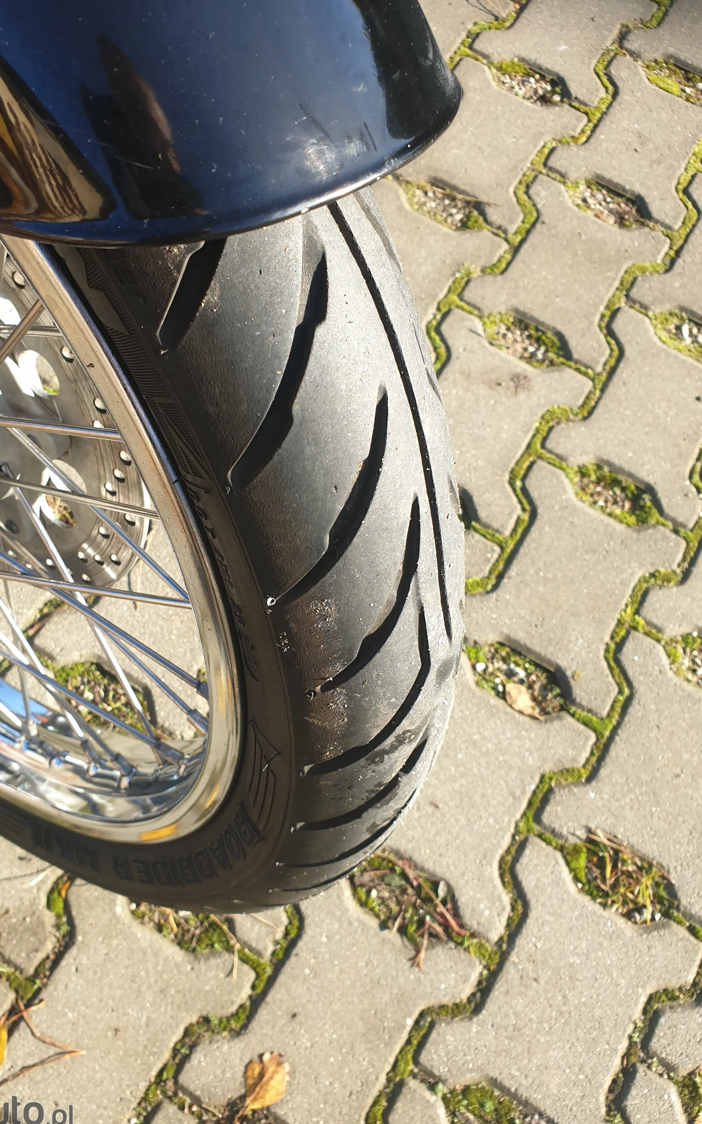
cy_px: 567
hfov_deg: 44.3
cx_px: 280
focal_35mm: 28
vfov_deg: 66.5
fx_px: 857
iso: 50
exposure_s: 1/300
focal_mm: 4.3
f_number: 2.4
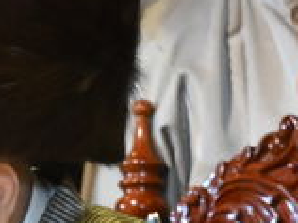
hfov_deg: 1.7
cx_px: 1211
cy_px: -152
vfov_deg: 1.3
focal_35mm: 1153
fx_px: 9911
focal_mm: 135
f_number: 5
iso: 1250
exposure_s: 1/200
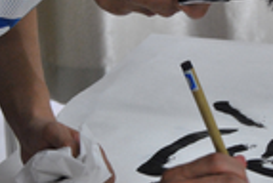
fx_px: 1406
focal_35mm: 185
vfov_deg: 7.5
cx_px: 158
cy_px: 51
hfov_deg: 11.1
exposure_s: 1/40
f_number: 5
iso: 800
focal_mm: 42
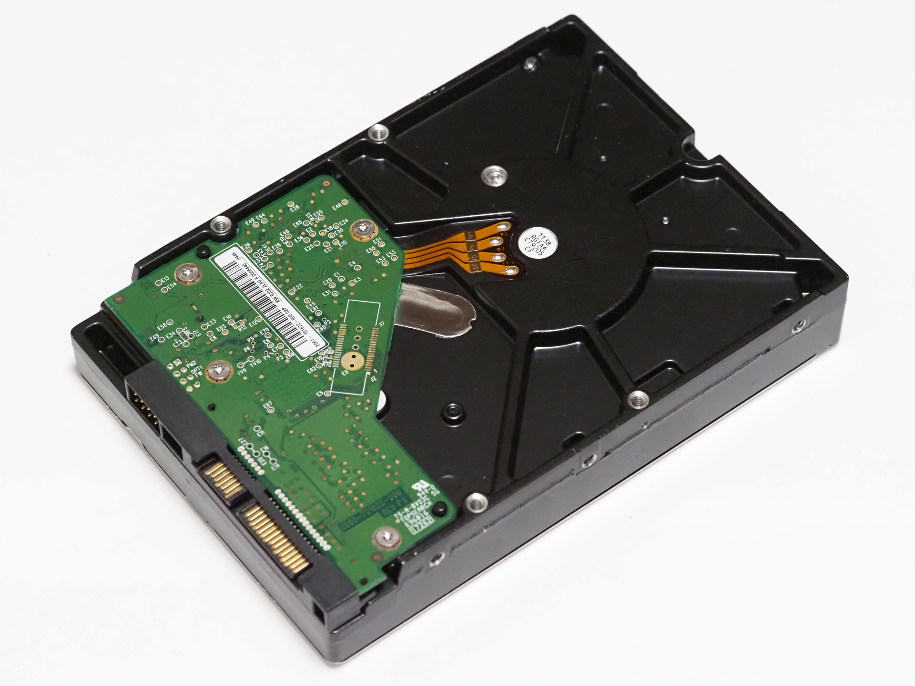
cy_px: 343
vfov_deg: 12.3
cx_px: 458
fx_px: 3172
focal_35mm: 120
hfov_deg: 16.4
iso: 6400
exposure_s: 1/100
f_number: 5.6
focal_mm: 60
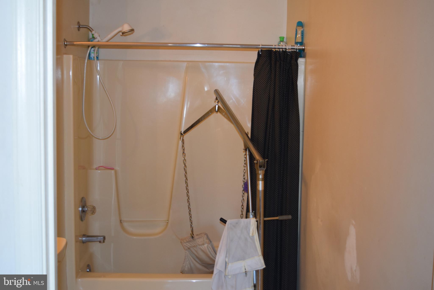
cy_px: 145
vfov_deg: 28.9
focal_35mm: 46
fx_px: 560
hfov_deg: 42.3
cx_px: 217
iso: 800
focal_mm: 31
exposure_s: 1/80
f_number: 4.2
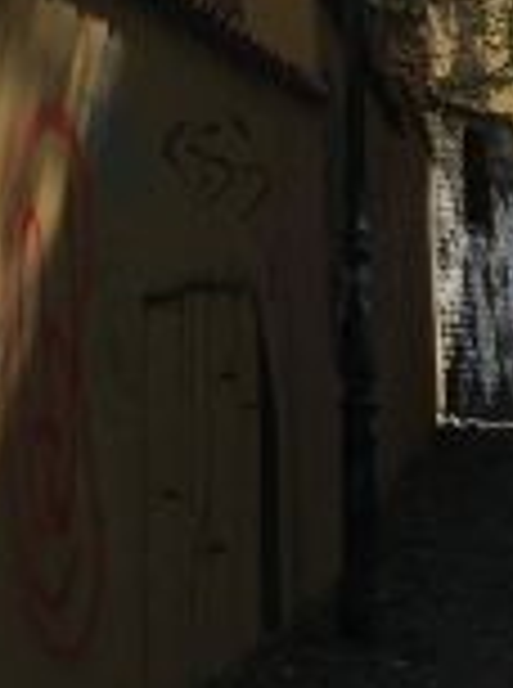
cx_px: -313
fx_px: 3393
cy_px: -409
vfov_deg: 11.0
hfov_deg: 8.4
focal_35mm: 171
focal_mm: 4.15
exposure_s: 1/1282
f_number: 2.2
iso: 25
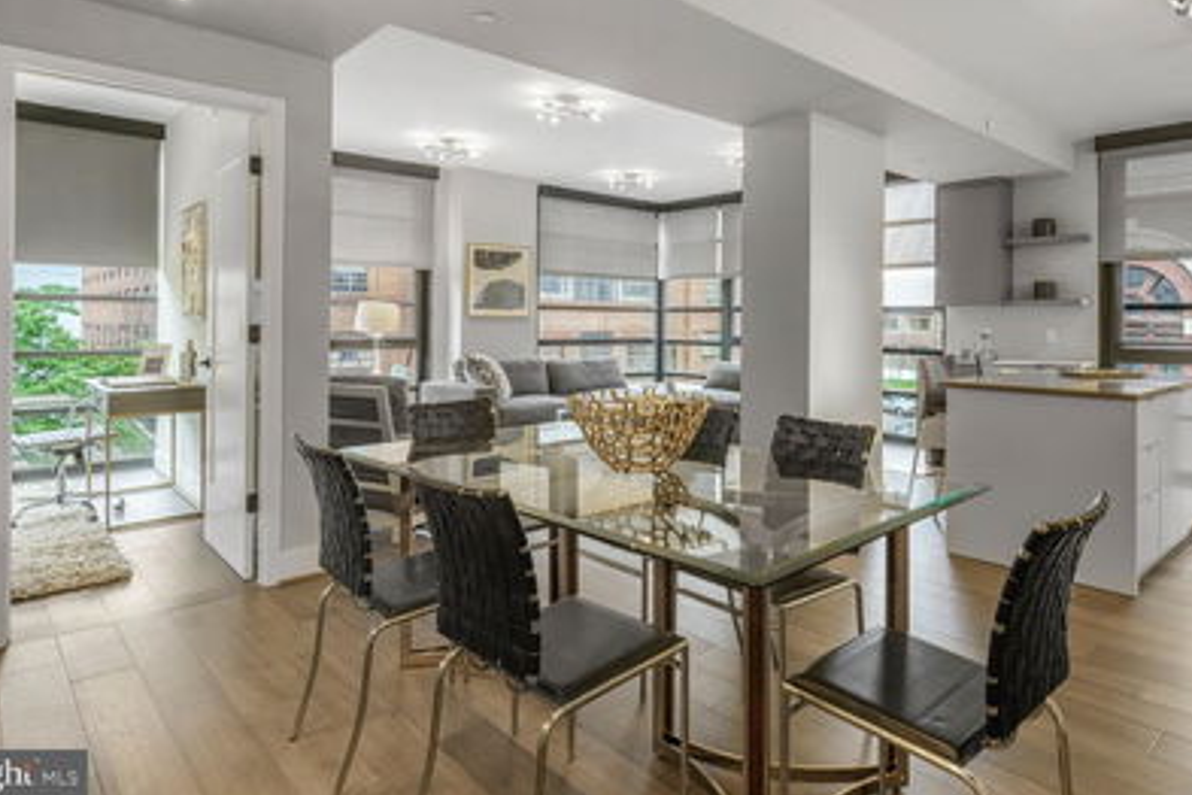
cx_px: 658
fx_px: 749
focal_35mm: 23
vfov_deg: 55.5
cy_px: 316
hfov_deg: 76.8
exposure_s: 1/25
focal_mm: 18.5
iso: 200
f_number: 8
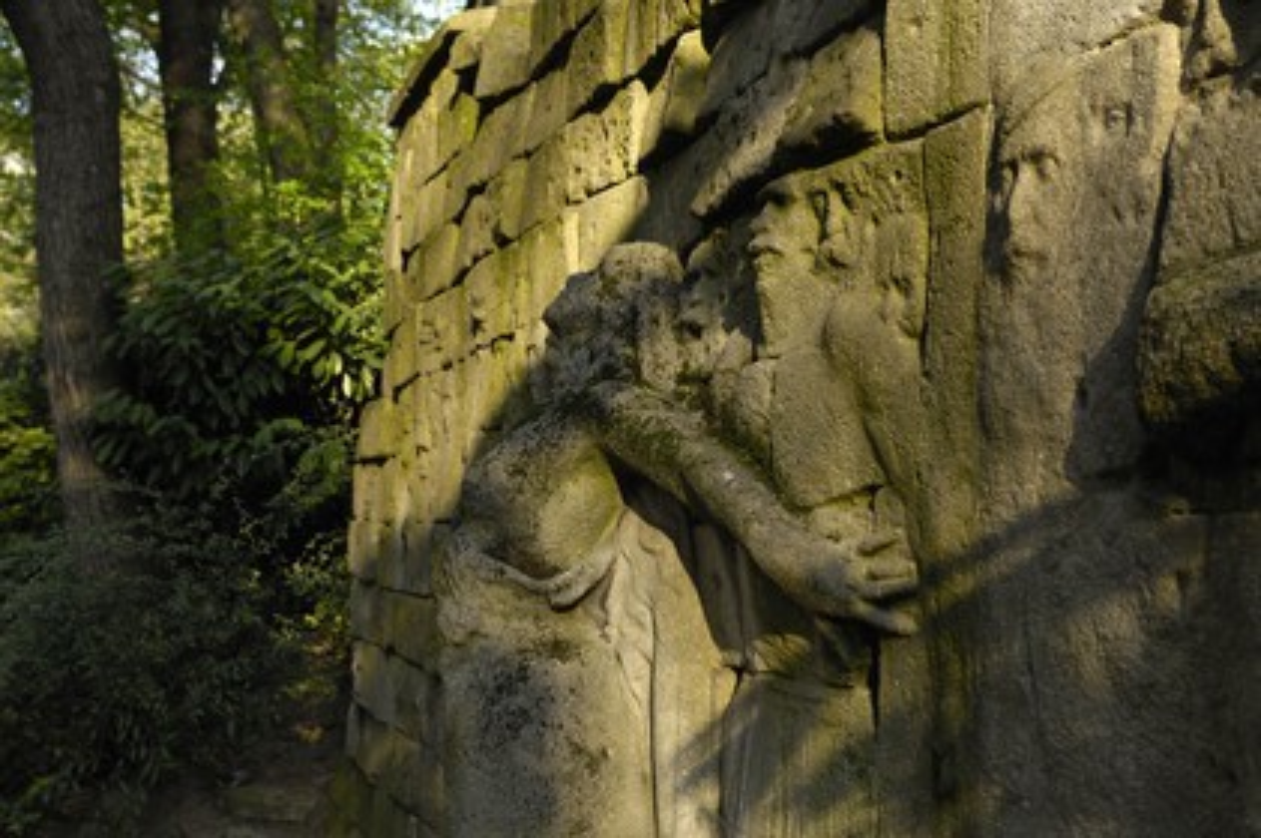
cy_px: 419
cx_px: 630
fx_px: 1627
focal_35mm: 46
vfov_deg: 28.9
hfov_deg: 42.4
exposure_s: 1/80
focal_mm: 31
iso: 100
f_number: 5
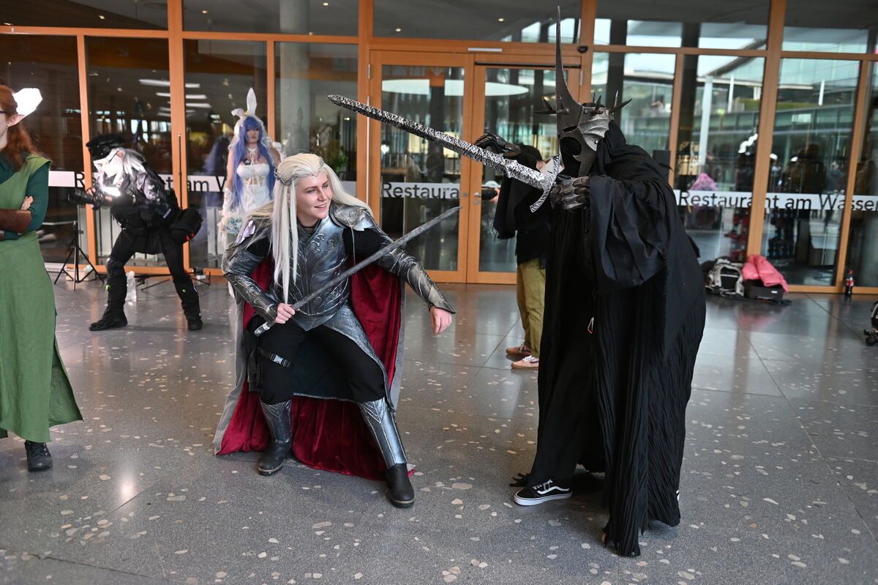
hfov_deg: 60.3
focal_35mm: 31
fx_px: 756
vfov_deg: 42.3
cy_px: 292
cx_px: 439
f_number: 2.8
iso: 800
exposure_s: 1/125
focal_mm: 31
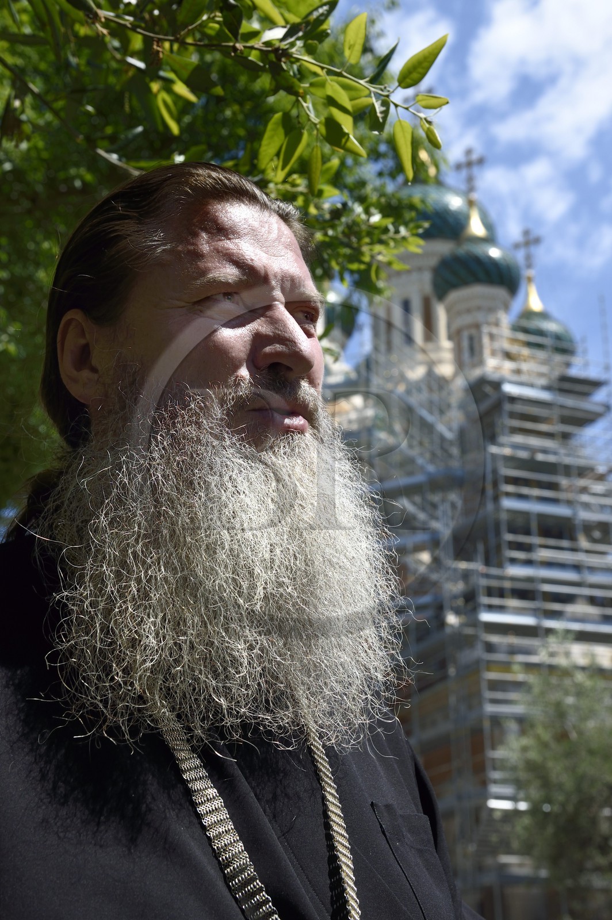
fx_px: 1277
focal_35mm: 50
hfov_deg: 26.9
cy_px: 460
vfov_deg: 39.6
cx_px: 306
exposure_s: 1/250
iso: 200
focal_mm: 50
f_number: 10
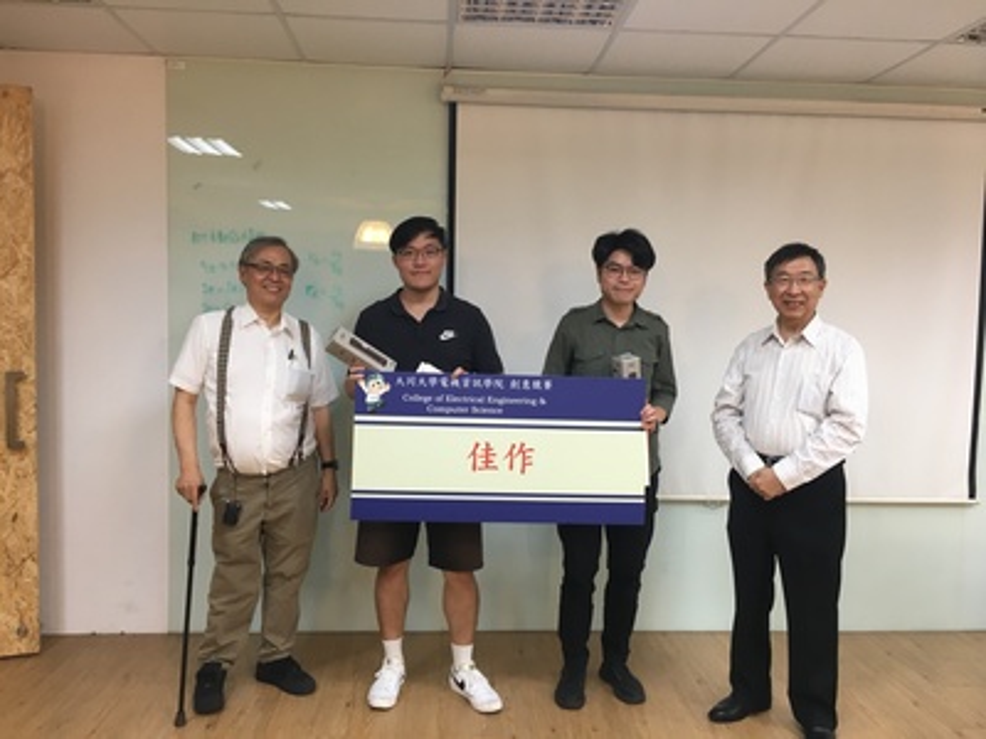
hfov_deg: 61.7
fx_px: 826
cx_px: 493
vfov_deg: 48.2
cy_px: 370
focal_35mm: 29
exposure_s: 1/33
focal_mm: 4.15
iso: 64
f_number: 2.2
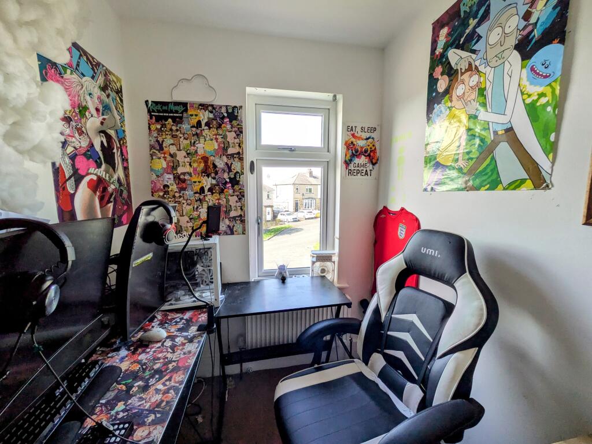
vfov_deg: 85.7
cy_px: 222
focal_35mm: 14
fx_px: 240
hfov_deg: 102.0
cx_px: 296
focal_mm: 1.83
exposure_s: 1/150
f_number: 2.2
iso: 45
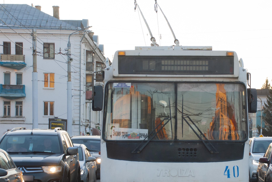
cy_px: 118
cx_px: 188
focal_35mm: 111
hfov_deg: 18.3
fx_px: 840
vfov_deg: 12.4
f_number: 6.7
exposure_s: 1/60
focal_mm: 48
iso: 100
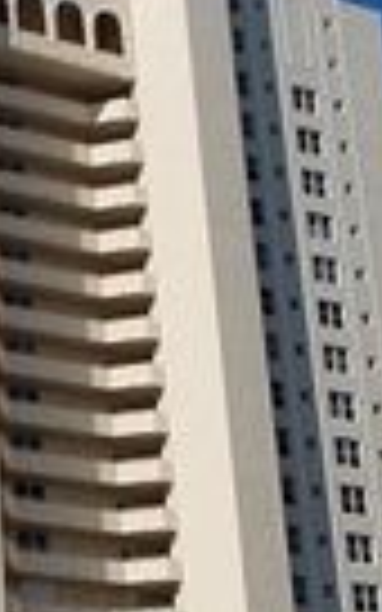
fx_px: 1949
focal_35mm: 117
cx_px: -198
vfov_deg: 17.7
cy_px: 439
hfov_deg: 10.8
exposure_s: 1/200
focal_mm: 5.3
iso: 80
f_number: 8.6
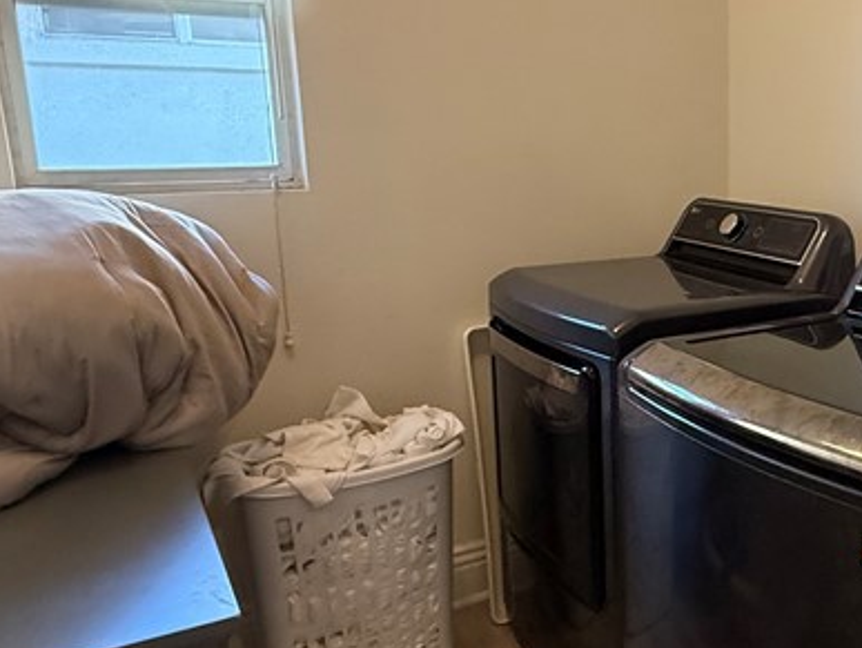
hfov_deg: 46.5
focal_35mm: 37
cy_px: 318
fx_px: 922
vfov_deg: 38.7
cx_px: 731
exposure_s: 1/120
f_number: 2.2
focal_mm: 2.22
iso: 640
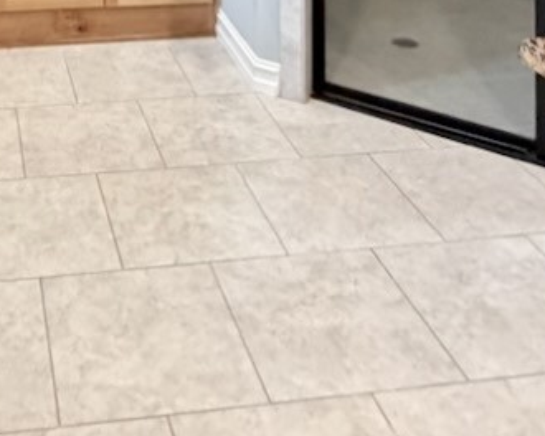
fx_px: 855
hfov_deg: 33.7
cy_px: -299
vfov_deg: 21.4
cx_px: 68
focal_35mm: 53
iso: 640
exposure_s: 1/60
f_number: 2.2
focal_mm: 2.22
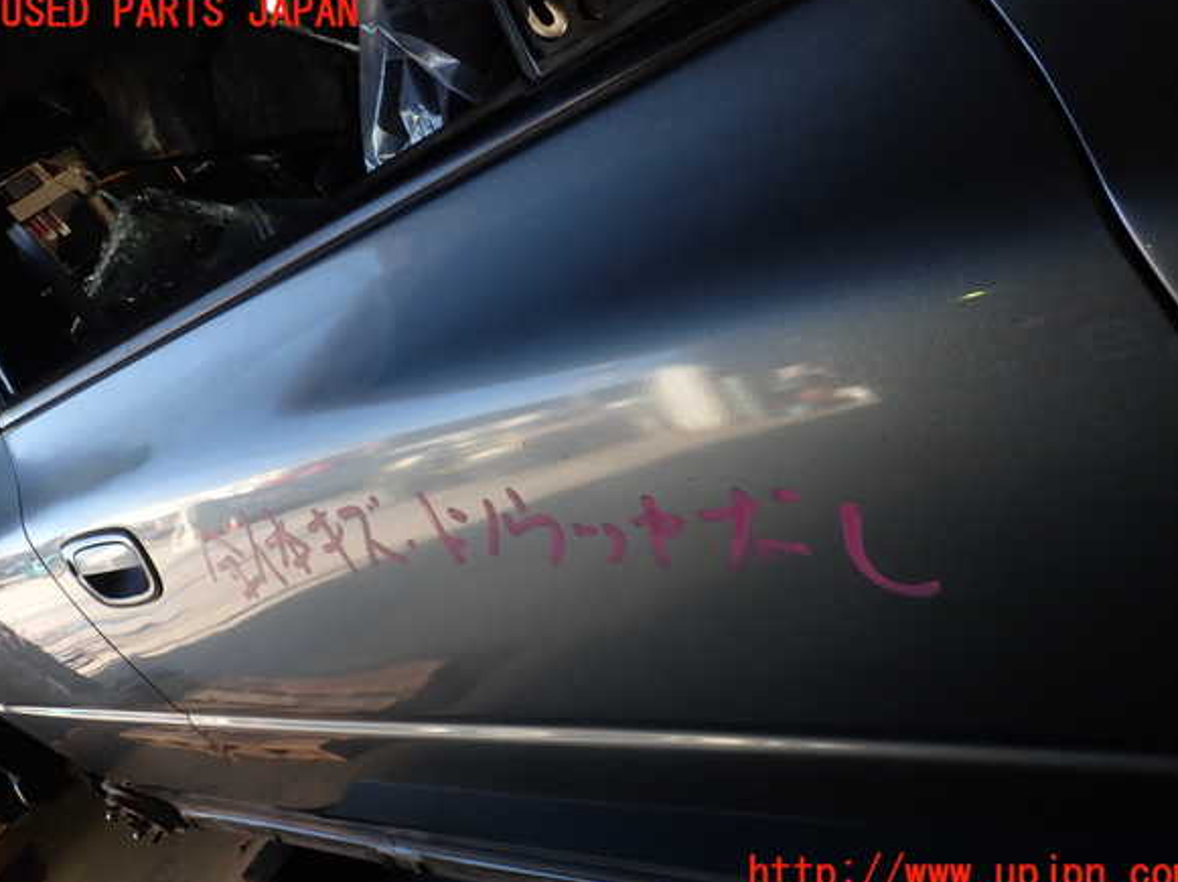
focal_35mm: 31
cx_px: 598
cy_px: 444
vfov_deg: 45.4
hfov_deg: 58.4
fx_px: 1054
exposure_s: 1/100
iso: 100
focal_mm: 5.4
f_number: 3.2
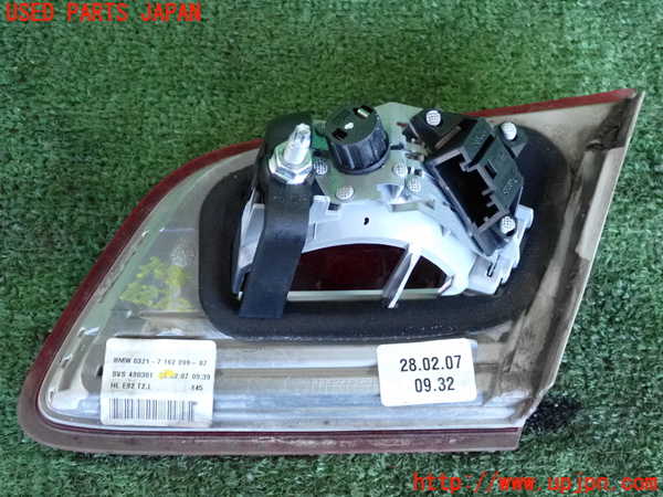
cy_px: 248
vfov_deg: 32.9
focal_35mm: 44
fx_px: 843
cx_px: 332
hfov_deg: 42.9
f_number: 2.9
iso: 1600
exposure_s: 1/125
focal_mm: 7.84
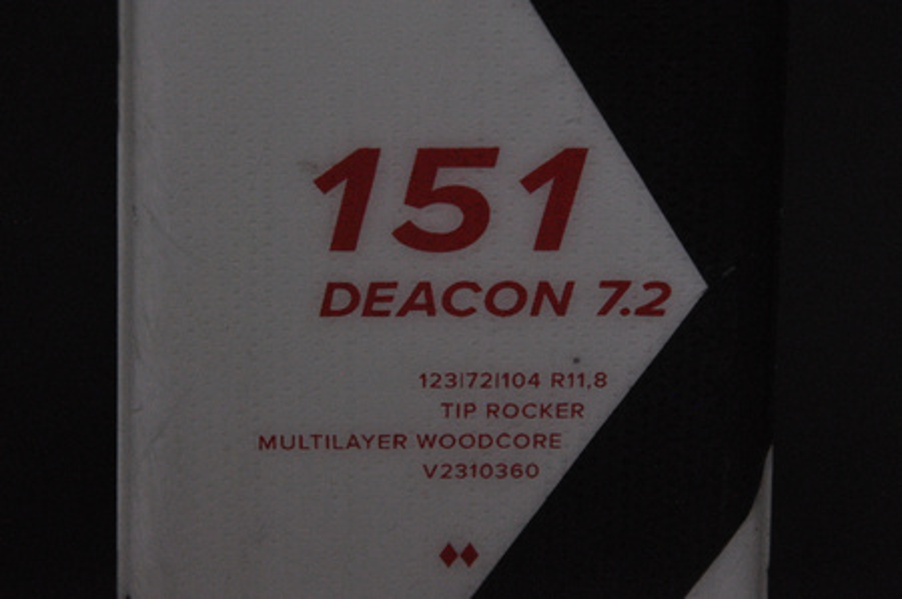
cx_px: 451
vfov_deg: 8.7
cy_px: 300
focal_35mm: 158
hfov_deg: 13.1
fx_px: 3942
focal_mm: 105
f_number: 11
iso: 3200
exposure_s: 1/125
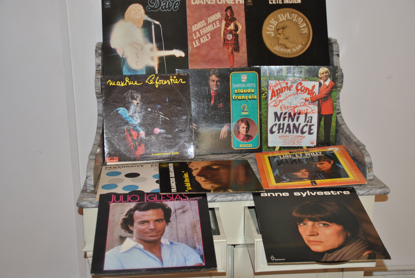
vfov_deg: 28.2
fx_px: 554
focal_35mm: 48
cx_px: 208
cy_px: 139
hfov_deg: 41.1
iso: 200
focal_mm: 32
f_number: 4.2
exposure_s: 1/60
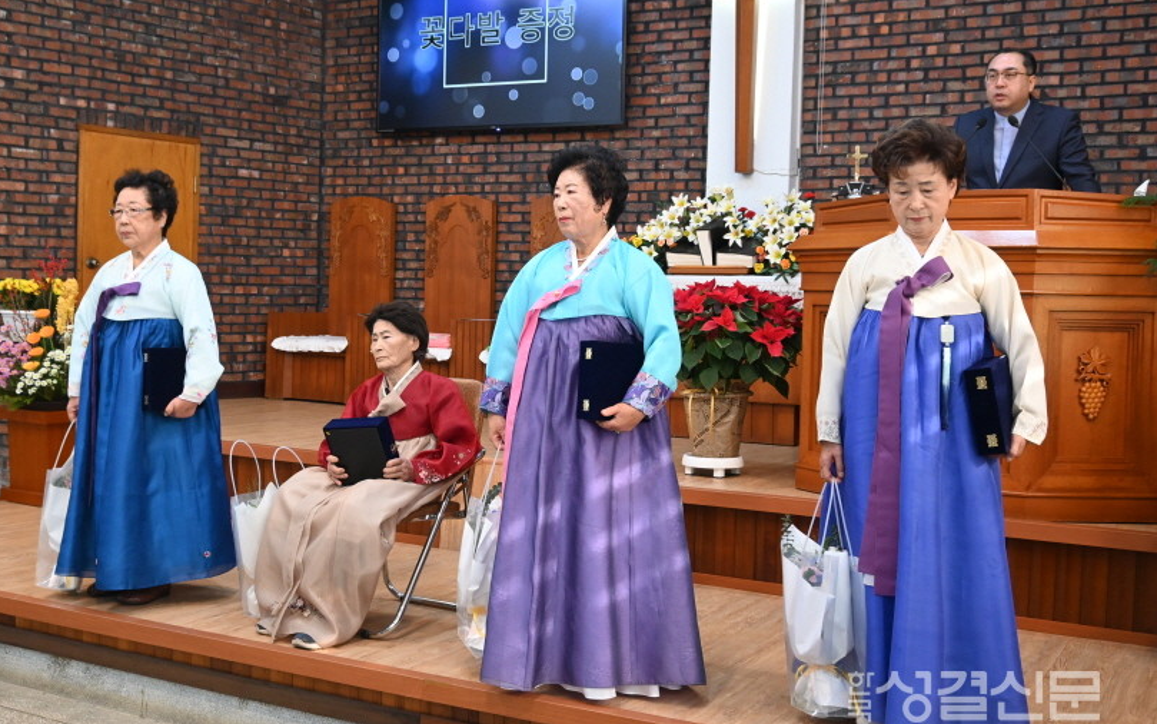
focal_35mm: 33
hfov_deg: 58.9
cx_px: 578
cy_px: 383
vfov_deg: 38.9
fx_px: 1026
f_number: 4
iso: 1000
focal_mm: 21
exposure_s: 1/125
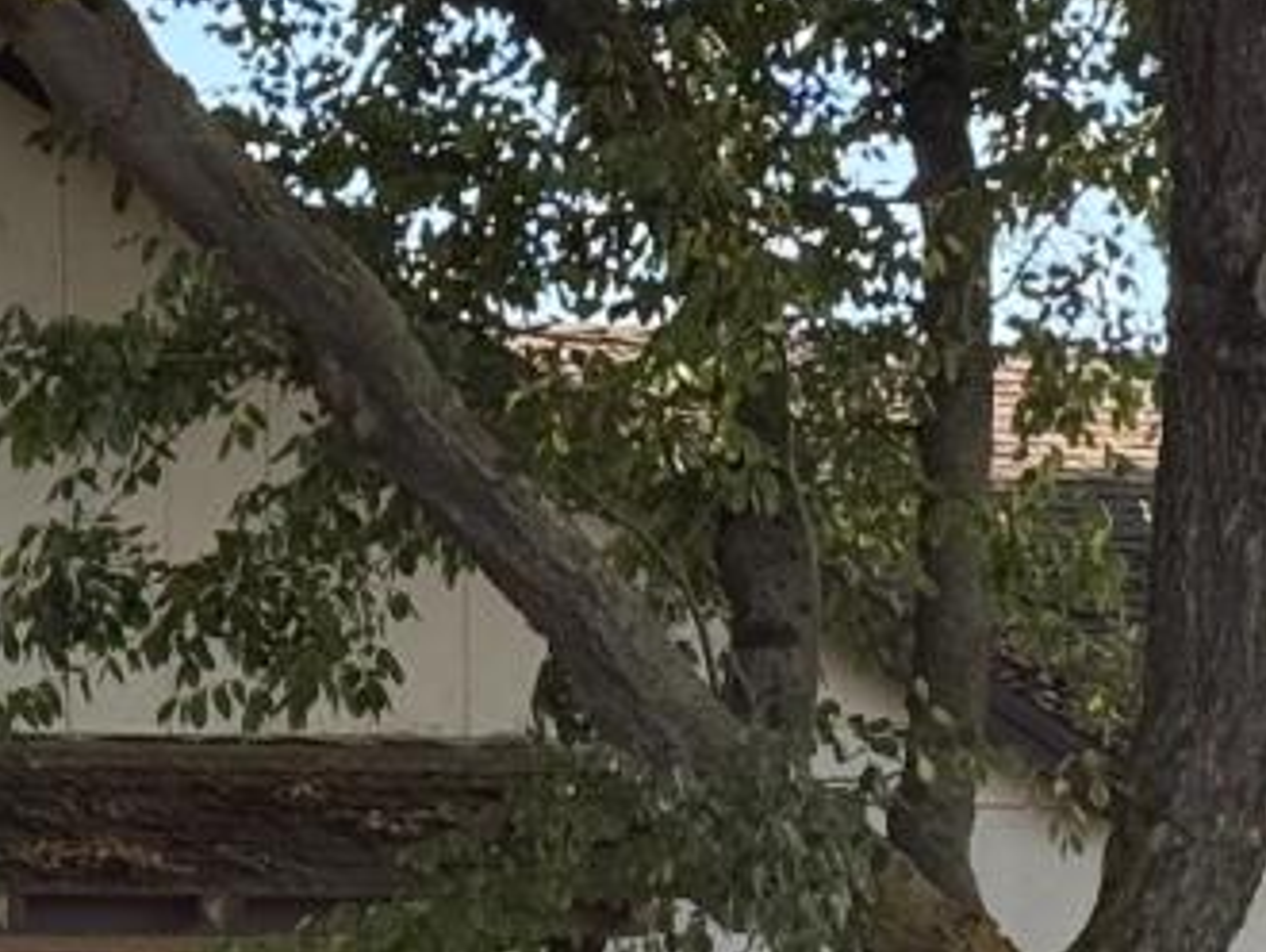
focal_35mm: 218
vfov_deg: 6.7
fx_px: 7979
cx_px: 104
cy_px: 1461
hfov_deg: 9.0
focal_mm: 6.76
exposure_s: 1/810
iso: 100
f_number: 1.78
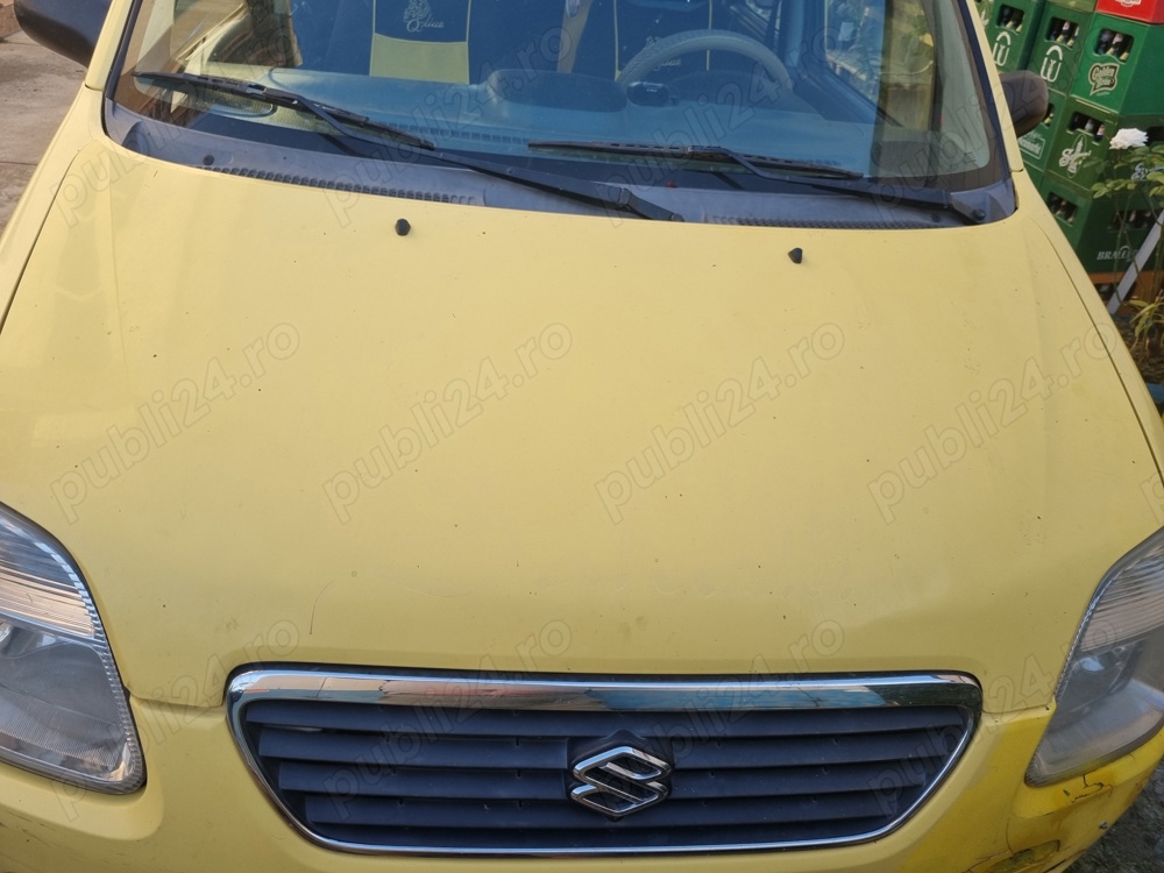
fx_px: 874
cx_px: 582
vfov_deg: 53.1
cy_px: 436
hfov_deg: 67.3
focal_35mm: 26
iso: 50
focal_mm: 5.4
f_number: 1.8
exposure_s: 1/338
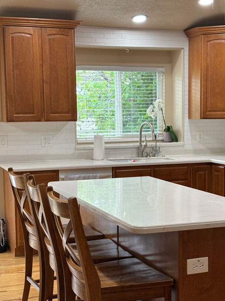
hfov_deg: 22.9
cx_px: 133
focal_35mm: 64
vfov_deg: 30.2
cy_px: 168
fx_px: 555
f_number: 1.6
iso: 50
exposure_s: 1/60
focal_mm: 5.96
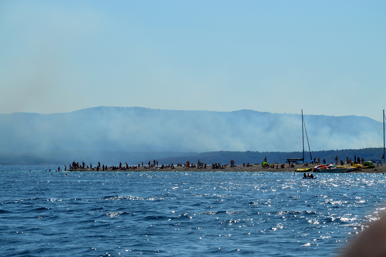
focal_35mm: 158
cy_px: 128
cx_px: 193
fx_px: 1687
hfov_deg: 13.1
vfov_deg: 8.7
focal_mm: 105
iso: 100
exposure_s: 1/400
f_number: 10
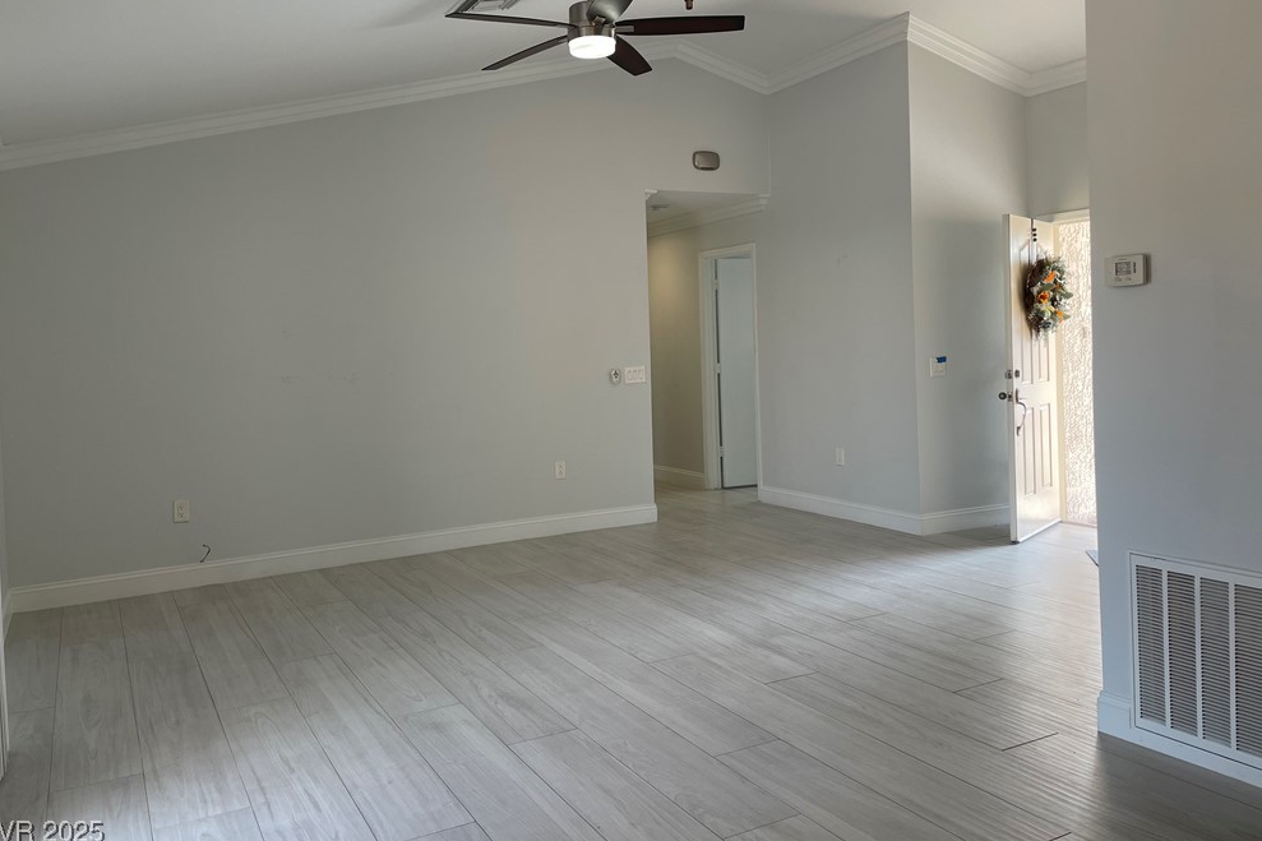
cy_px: 370
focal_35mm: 28
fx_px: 981
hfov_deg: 65.5
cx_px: 628
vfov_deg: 46.3
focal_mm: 4.2
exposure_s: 1/120
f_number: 1.6
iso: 40
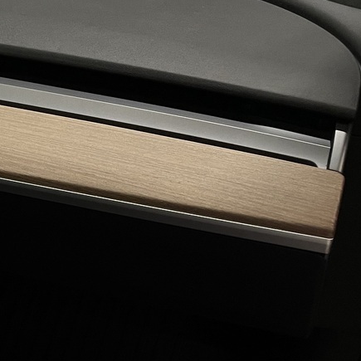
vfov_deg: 22.2
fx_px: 897
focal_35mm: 76
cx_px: -193
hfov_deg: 19.6
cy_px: 326
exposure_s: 1/50
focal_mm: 4.2
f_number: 1.6
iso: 80
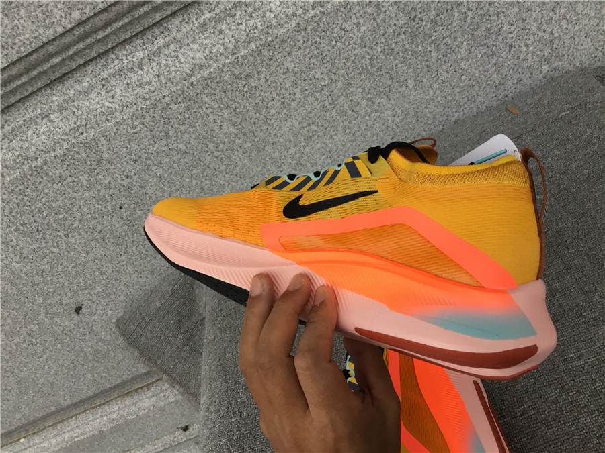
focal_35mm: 31
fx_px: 542
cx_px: 302
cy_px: 226
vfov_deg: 45.4
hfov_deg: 58.4
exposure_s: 1/33
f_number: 2.4
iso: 25
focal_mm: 3.3
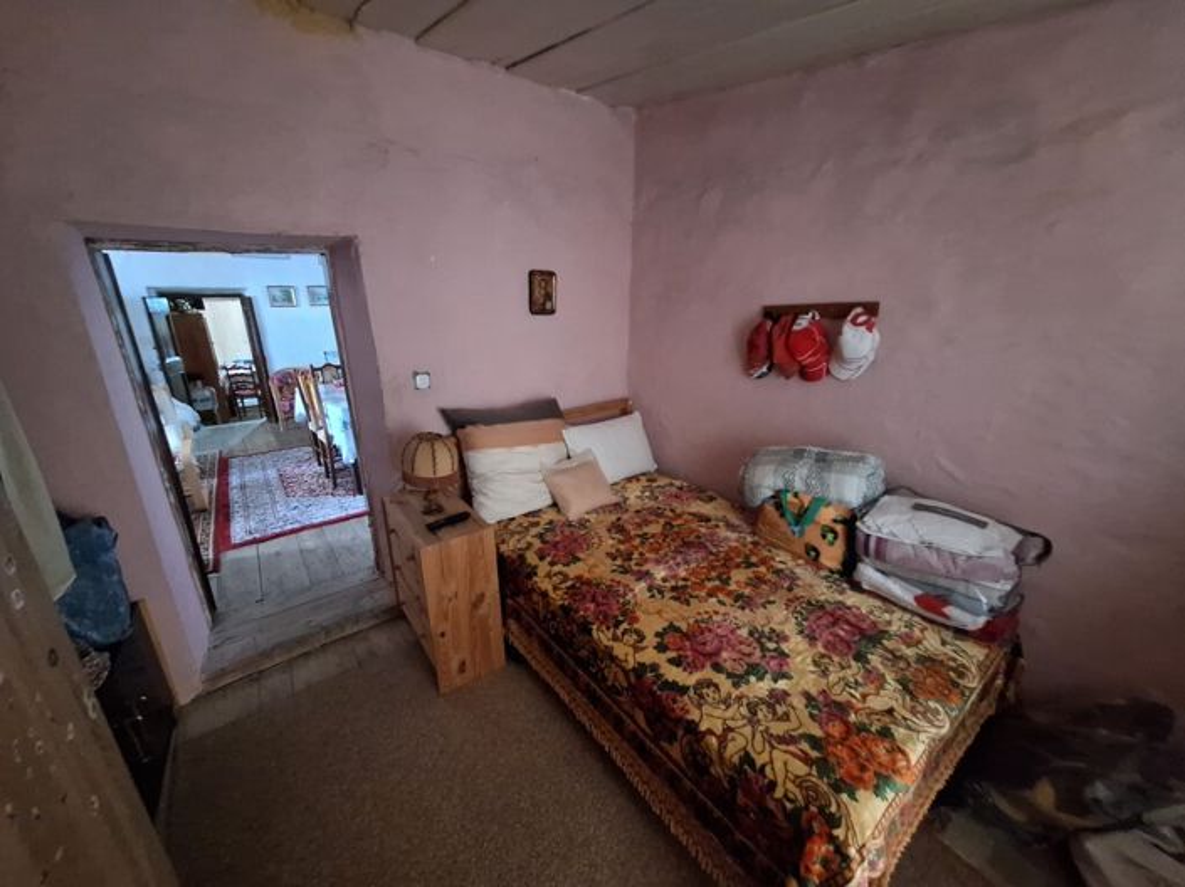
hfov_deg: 106.2
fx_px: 445
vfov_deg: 89.9
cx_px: 592
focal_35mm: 13
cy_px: 444
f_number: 2.2
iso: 640
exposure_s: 1/20
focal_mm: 1.74
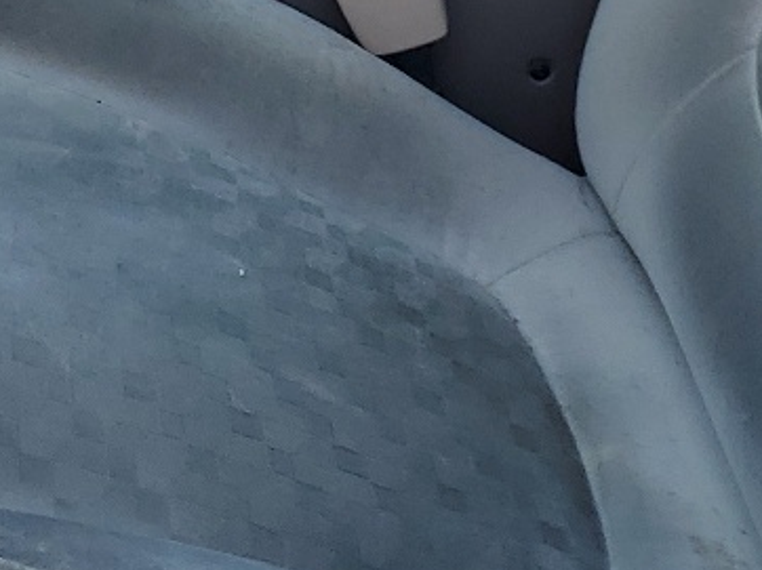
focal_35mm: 115
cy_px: -172
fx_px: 2530
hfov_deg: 17.1
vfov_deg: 12.5
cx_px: 282
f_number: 1.5
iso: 50
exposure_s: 1/667
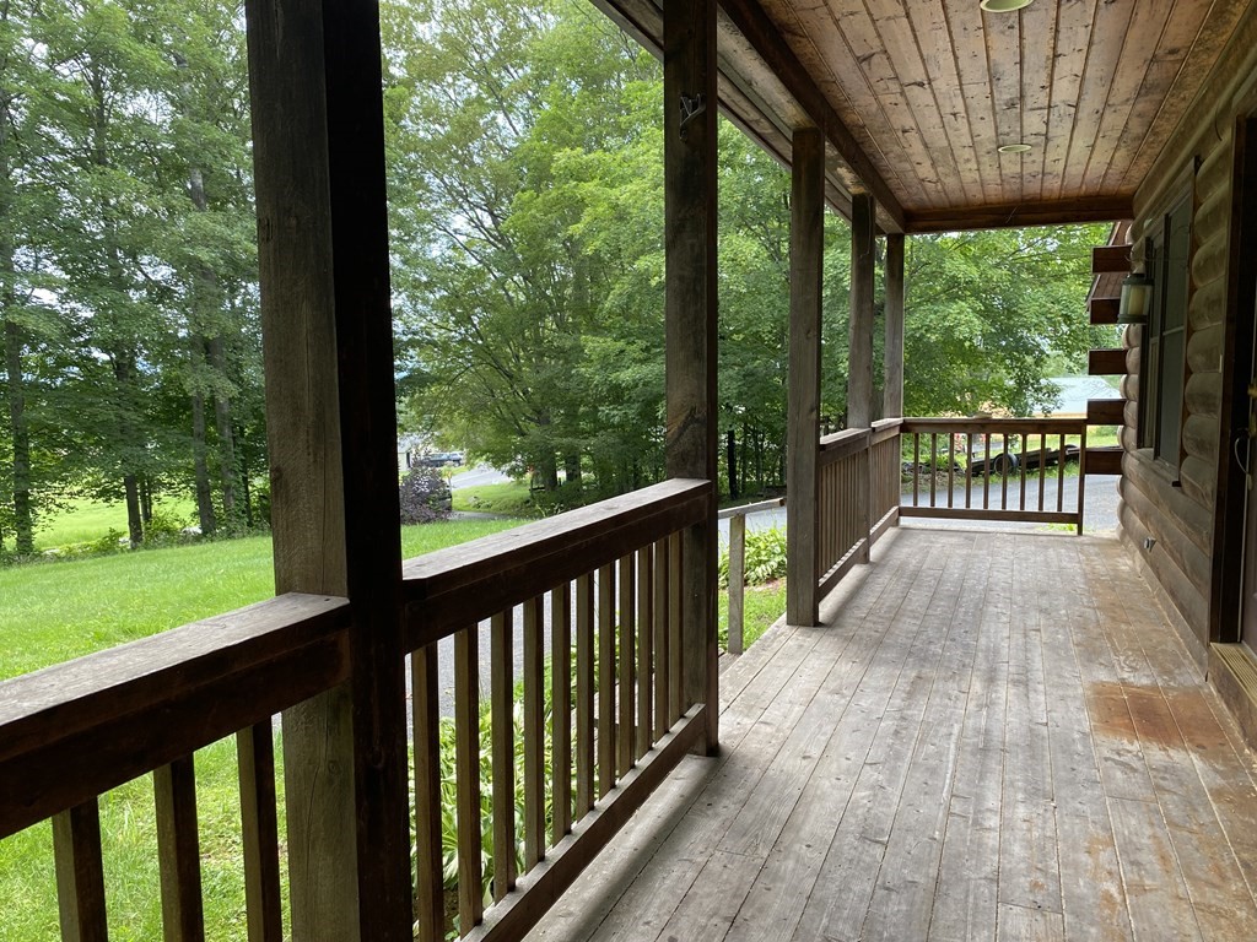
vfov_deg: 53.1
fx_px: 944
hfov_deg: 67.3
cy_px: 471
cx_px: 628
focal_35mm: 26
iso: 50
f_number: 1.8
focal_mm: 4.25
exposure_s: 1/122
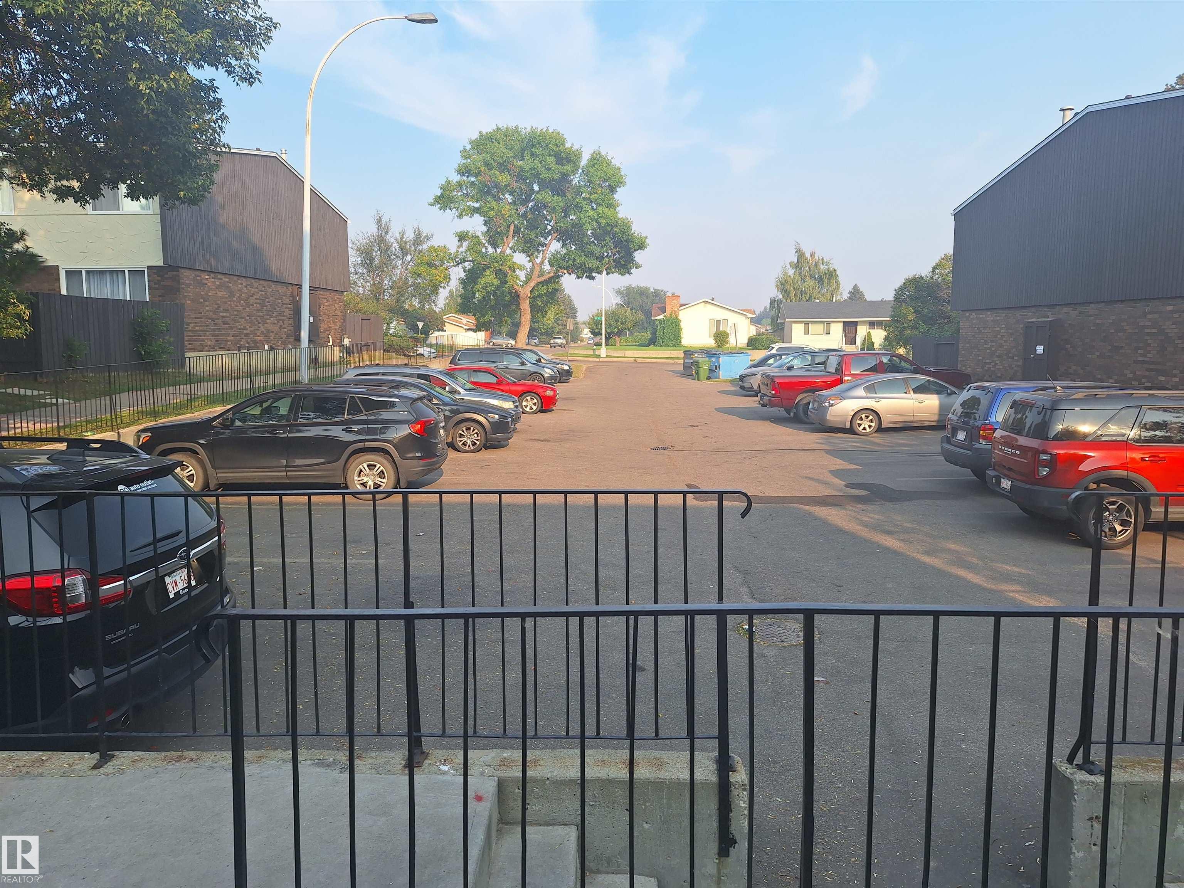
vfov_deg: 58.9
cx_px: 592
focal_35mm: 23
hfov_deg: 73.9
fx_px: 787
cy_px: 444
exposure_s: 1/1401
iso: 40
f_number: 1.8
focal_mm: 5.54
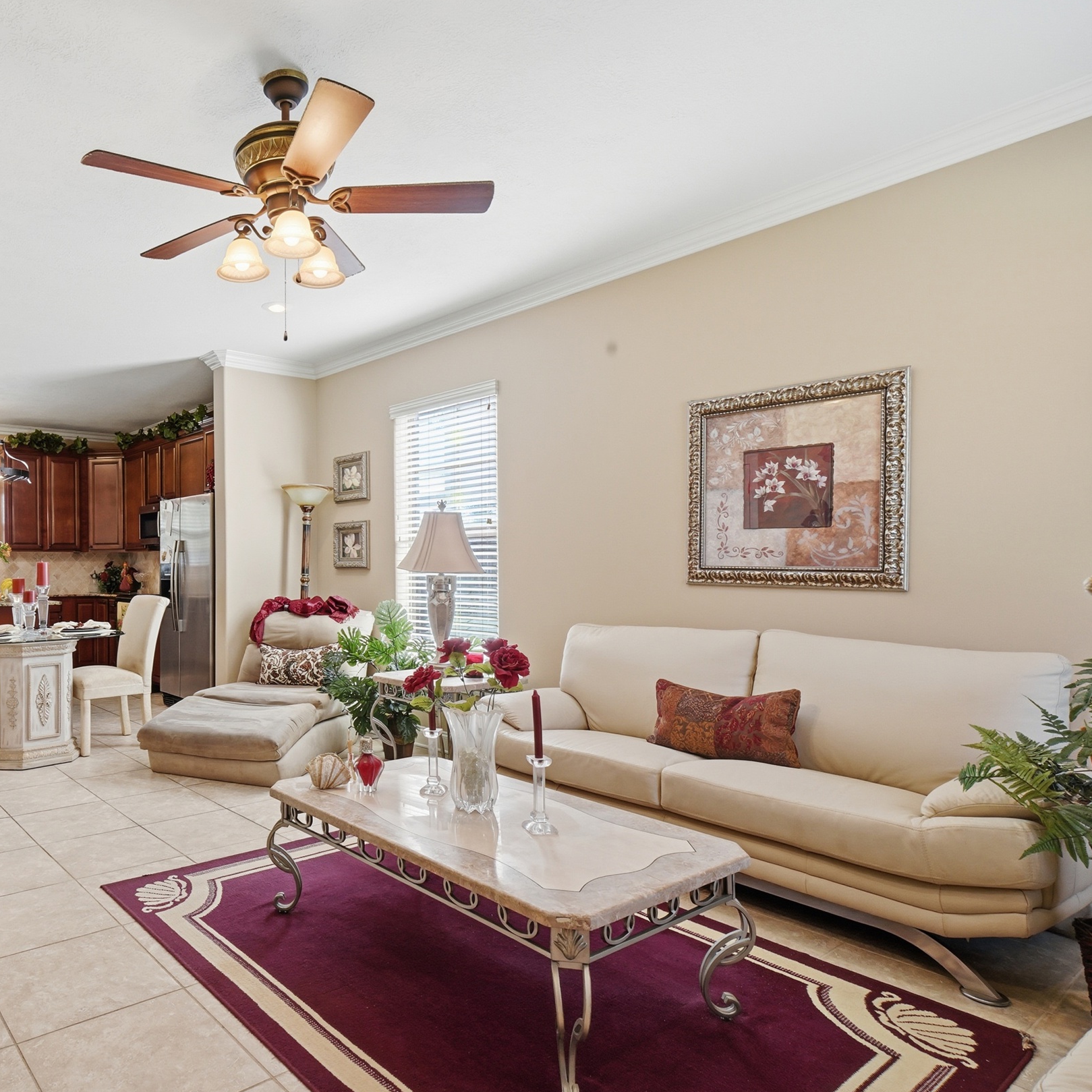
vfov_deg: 72.1
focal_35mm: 21
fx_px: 749
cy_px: 552
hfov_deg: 67.6
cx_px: 274
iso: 800
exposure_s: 1/400
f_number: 10
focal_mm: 16
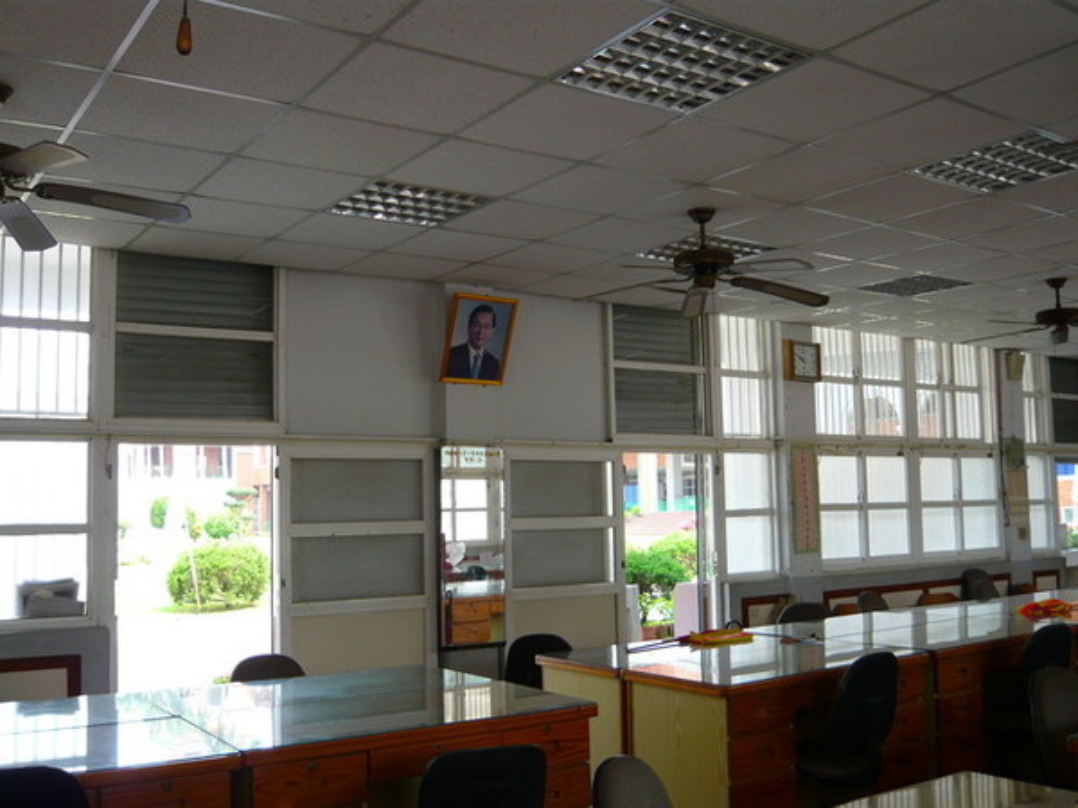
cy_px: 404
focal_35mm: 34
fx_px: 1059
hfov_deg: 54.0
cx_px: 539
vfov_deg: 41.8
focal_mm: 5.5
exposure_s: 1/80
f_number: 3.1
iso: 100
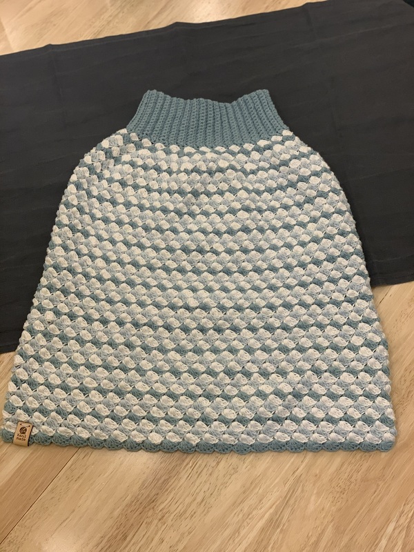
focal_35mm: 52
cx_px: 207
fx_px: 829
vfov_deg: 36.8
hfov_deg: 28.0
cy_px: 276
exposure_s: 1/94
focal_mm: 6
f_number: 2.4
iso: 125
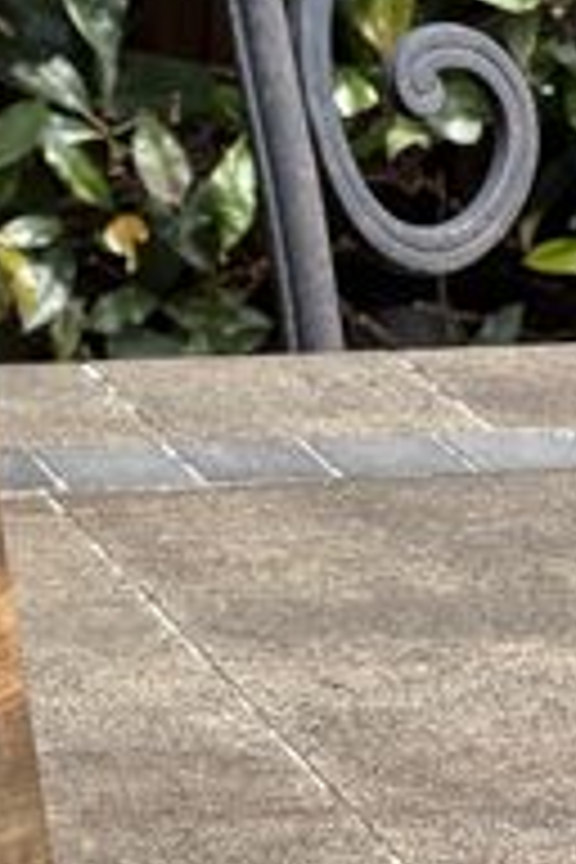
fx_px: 4992
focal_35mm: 208
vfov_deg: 9.9
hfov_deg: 6.5
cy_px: 400
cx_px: -414
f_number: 2.2
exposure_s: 1/232
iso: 25
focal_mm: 7.5
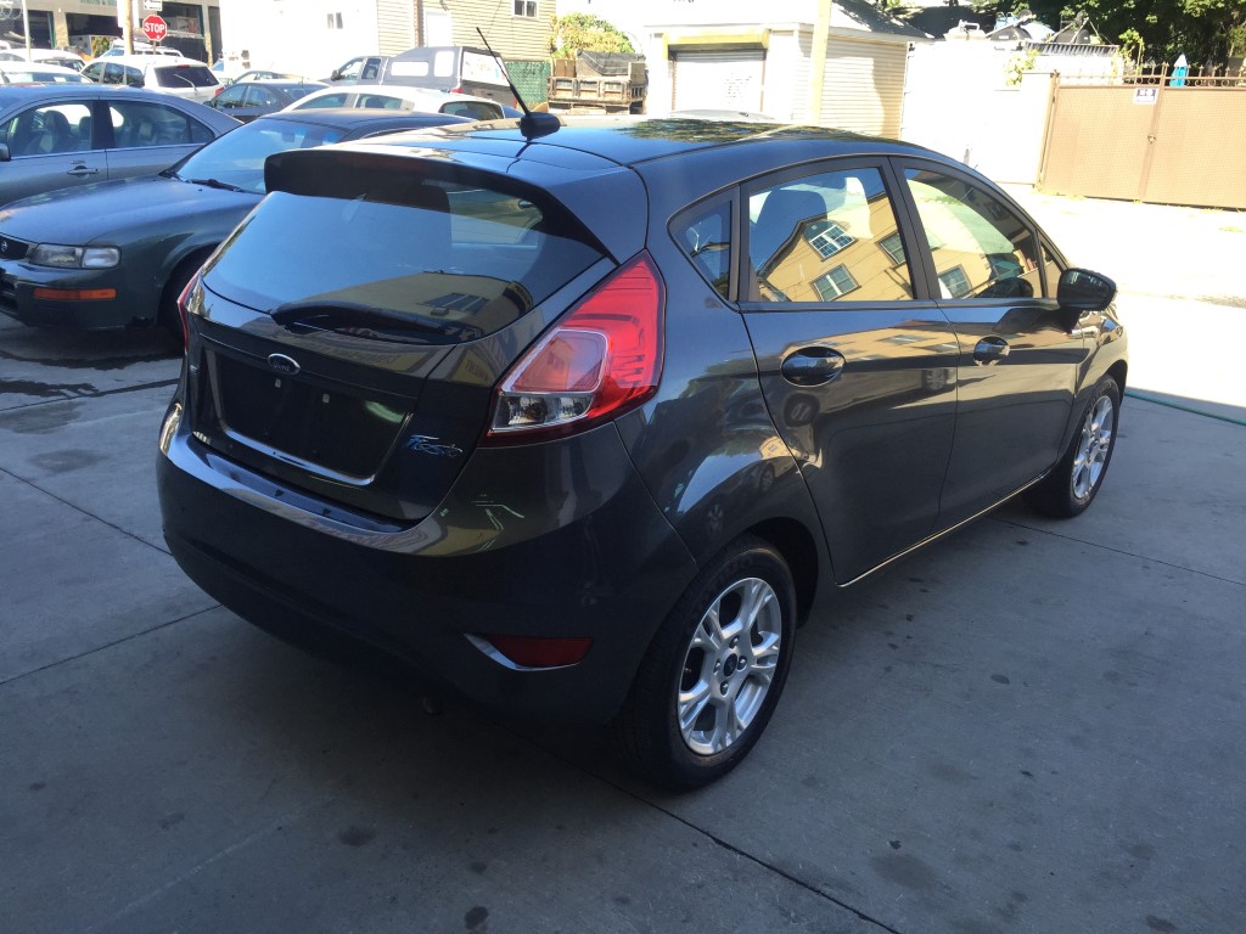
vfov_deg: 48.2
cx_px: 623
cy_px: 467
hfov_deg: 61.7
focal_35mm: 29
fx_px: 1044
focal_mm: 4.15
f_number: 2.2
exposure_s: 1/314
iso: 32
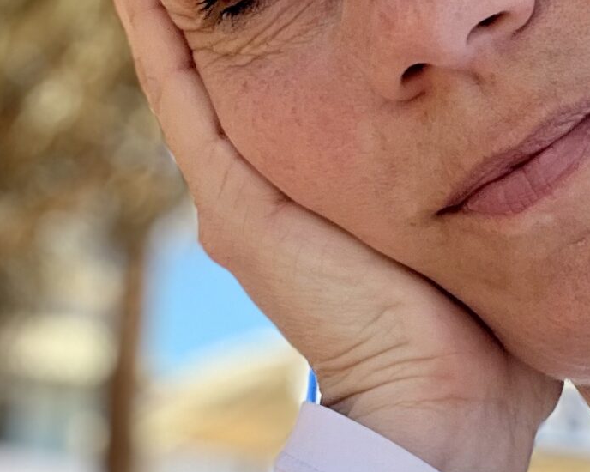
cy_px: 301
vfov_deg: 14.1
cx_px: 491
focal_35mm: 109
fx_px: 1903
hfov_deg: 17.4
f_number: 2.2
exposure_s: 1/181
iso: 32
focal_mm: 2.71
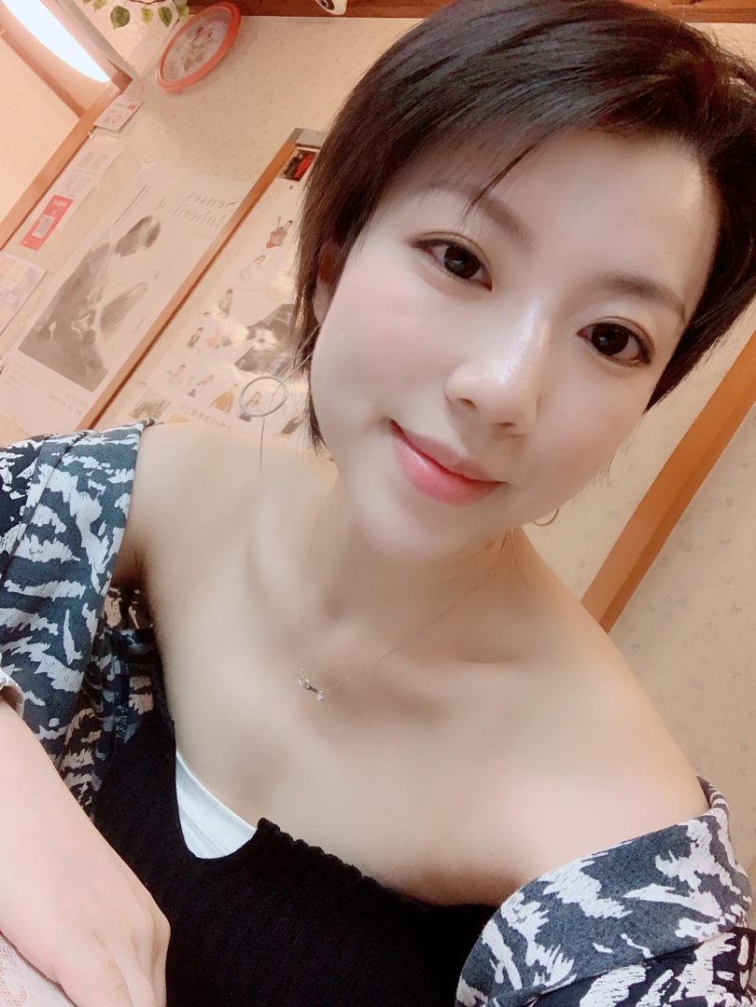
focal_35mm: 32
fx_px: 932
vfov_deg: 56.8
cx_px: 378
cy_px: 504
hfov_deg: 44.2
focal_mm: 2.87
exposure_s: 1/33
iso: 320
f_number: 2.2
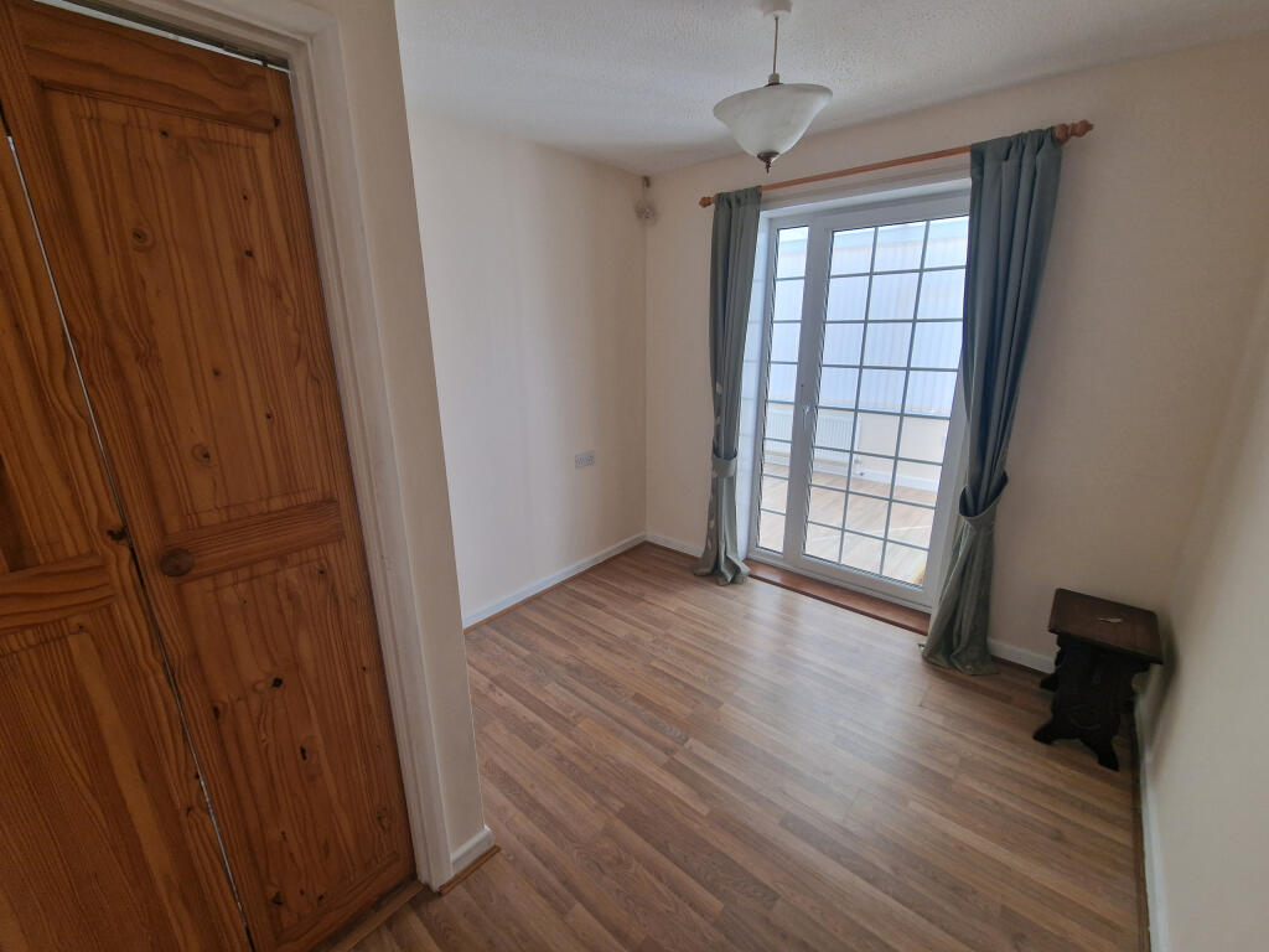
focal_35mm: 13
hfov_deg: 106.2
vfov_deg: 89.9
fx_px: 477
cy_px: 476
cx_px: 634
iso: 100
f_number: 2.2
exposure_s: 1/50
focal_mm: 2.2
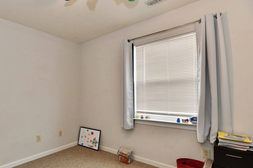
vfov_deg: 61.6
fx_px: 141
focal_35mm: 20
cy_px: 98
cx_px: 81
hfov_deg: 80.7
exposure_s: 1/100
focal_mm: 14
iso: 640
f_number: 6.3
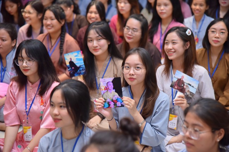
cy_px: 76
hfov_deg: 19.5
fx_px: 668
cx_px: 114
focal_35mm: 105
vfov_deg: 13.0
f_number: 4
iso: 1250
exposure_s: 1/160
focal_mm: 105
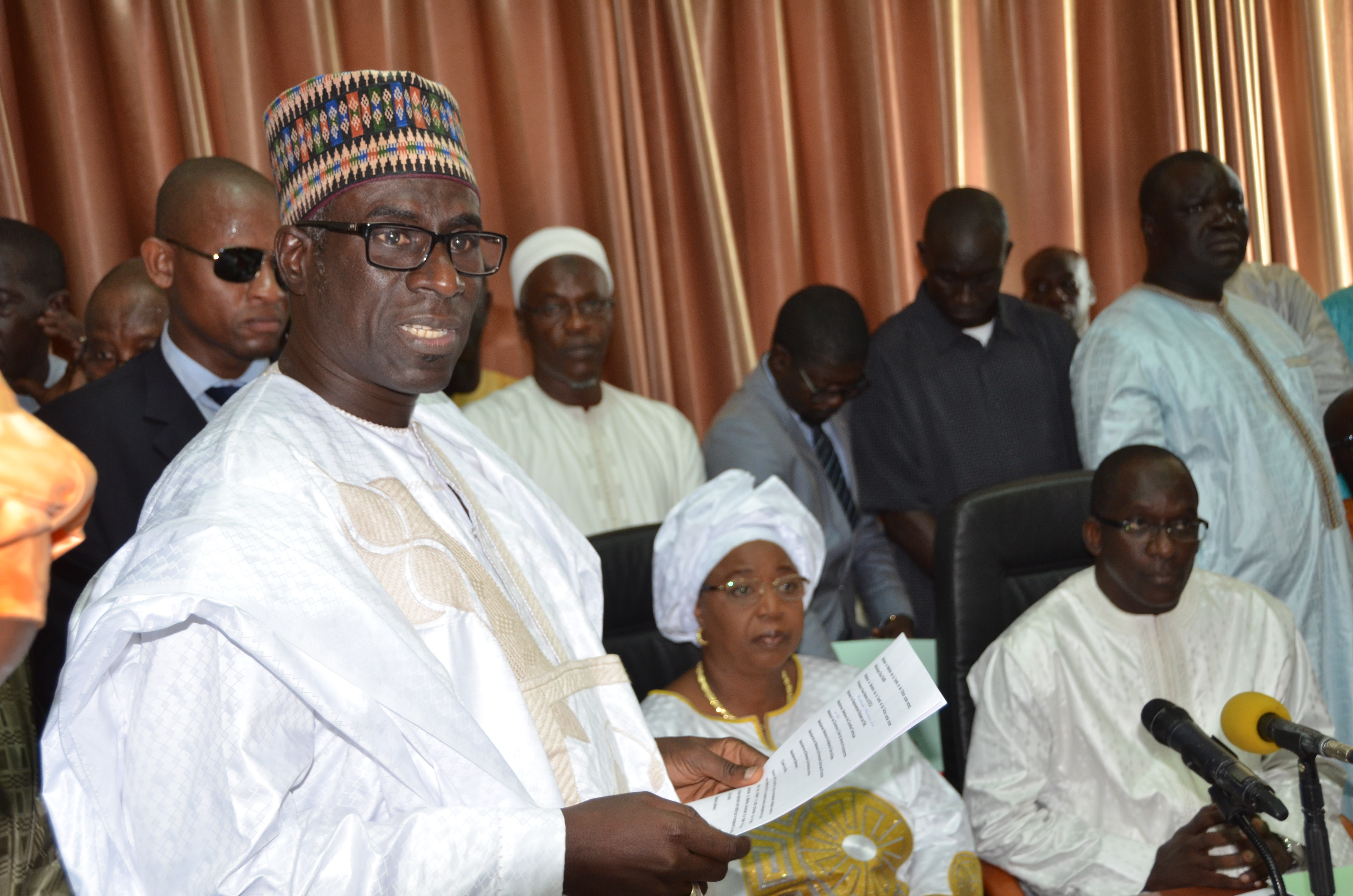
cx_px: 676
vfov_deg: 28.8
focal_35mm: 46
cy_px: 448
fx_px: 1744
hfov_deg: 42.4
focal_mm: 31
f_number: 4.5
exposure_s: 1/60
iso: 640
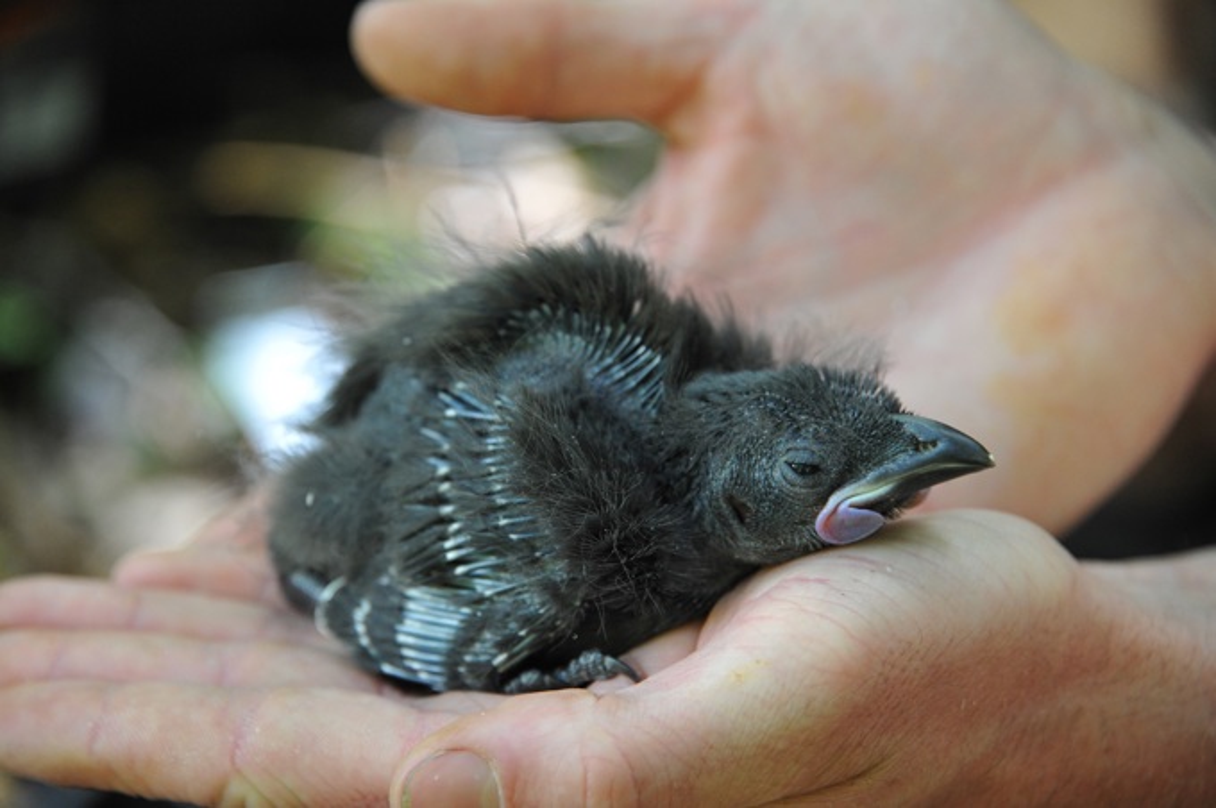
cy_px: 404
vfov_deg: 6.9
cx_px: 608
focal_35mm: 200
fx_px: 6749
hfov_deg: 10.3
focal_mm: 200
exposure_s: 1/125
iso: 3200
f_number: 5.6
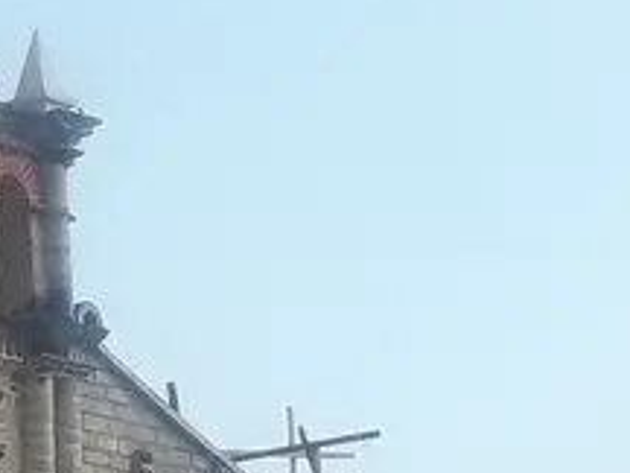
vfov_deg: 9.4
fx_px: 2876
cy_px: 400
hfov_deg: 11.0
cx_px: -739
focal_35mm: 158
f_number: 5.5
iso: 80
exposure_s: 1/250
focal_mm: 5.7
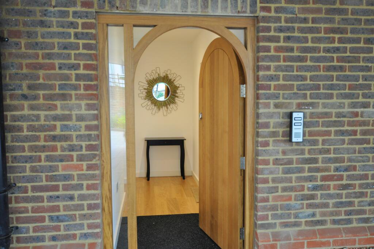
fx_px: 296
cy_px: 124
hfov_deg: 64.6
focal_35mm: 28
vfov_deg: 45.6
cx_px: 187
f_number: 4
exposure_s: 1/60
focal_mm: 19
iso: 800
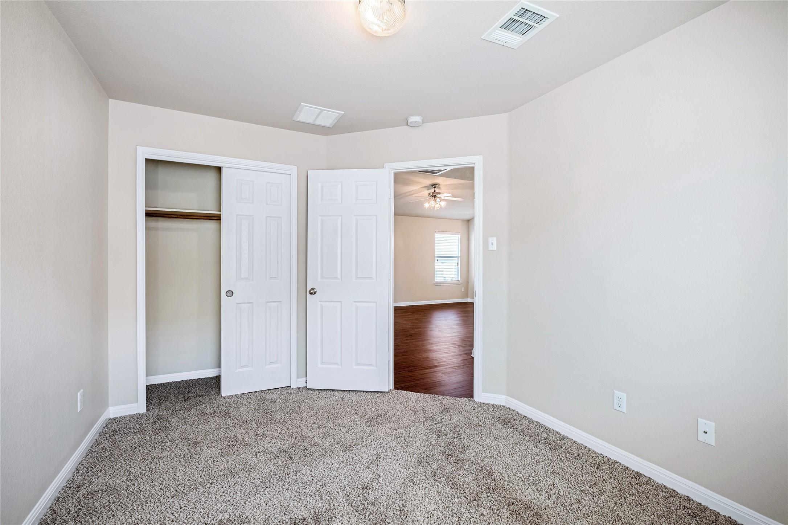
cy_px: 262
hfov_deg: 100.4
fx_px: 328
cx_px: 394
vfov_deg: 77.3
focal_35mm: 15
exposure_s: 1/80
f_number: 8
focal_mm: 10
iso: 100
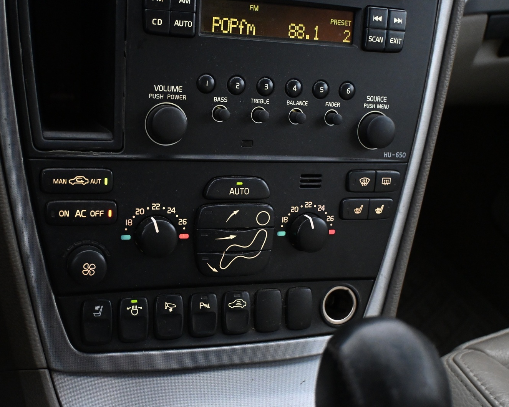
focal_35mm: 40
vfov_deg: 37.7
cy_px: 202
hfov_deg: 46.0
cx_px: 206
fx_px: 596
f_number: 4.2
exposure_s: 1/40
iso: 5000
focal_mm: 23
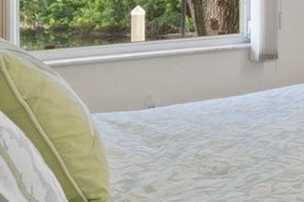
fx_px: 633
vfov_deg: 17.4
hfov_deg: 22.7
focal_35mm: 75
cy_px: -31
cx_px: 439
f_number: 9
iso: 250
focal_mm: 10
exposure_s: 1/1.67
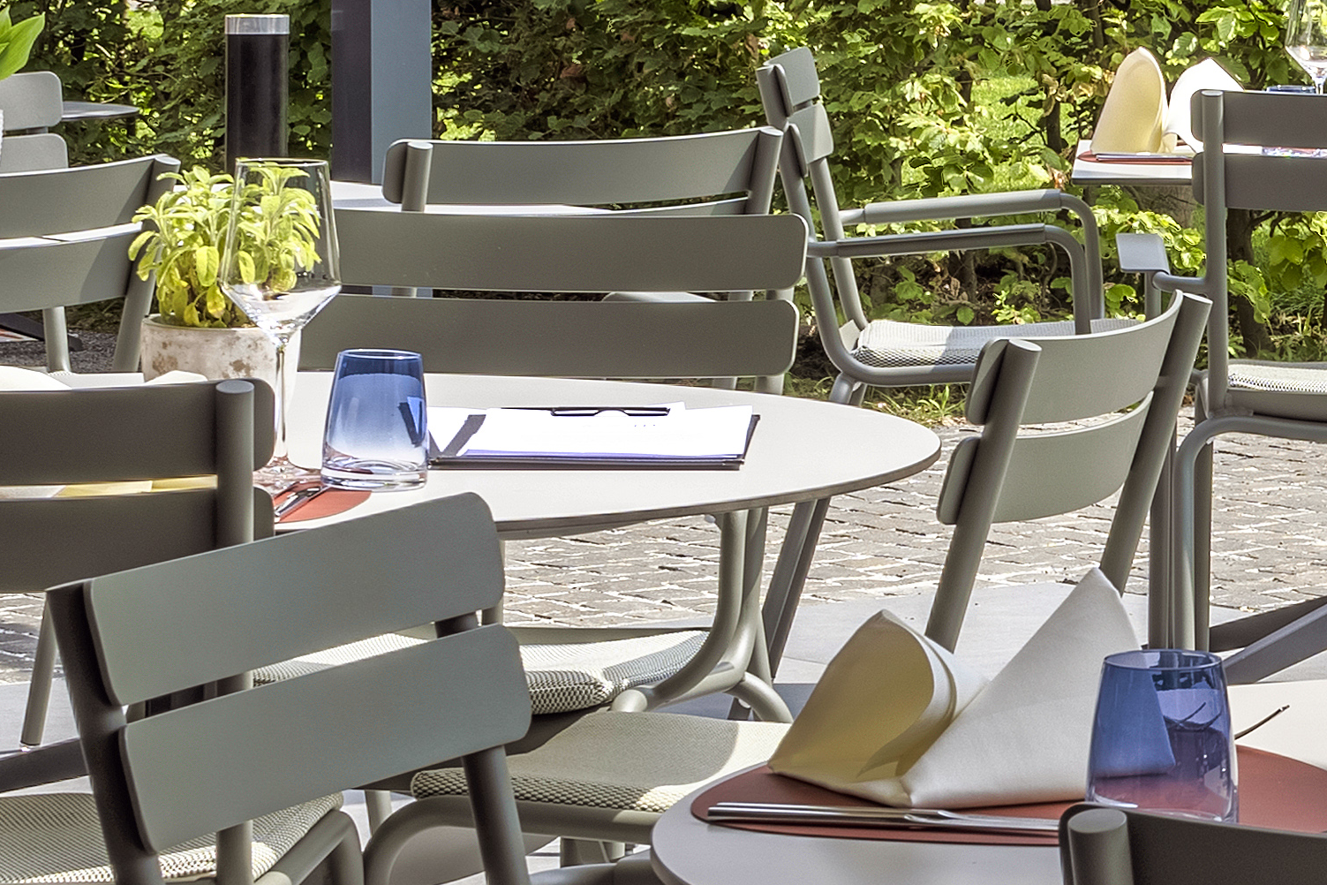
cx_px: 1935
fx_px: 7077
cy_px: 408
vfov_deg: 7.2
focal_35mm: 192
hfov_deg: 10.4
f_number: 11
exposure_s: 1/500
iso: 100
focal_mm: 35
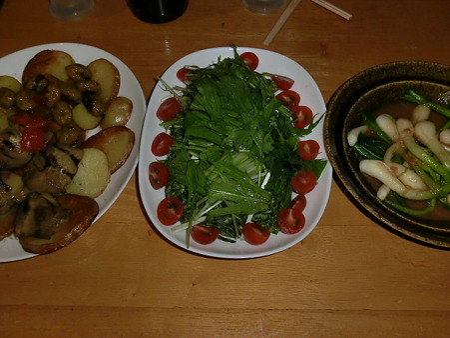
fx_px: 481
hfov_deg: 50.2
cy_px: 169
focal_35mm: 37
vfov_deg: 38.6
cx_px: 225
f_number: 3.9
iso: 160
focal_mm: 6.61
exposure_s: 1/30
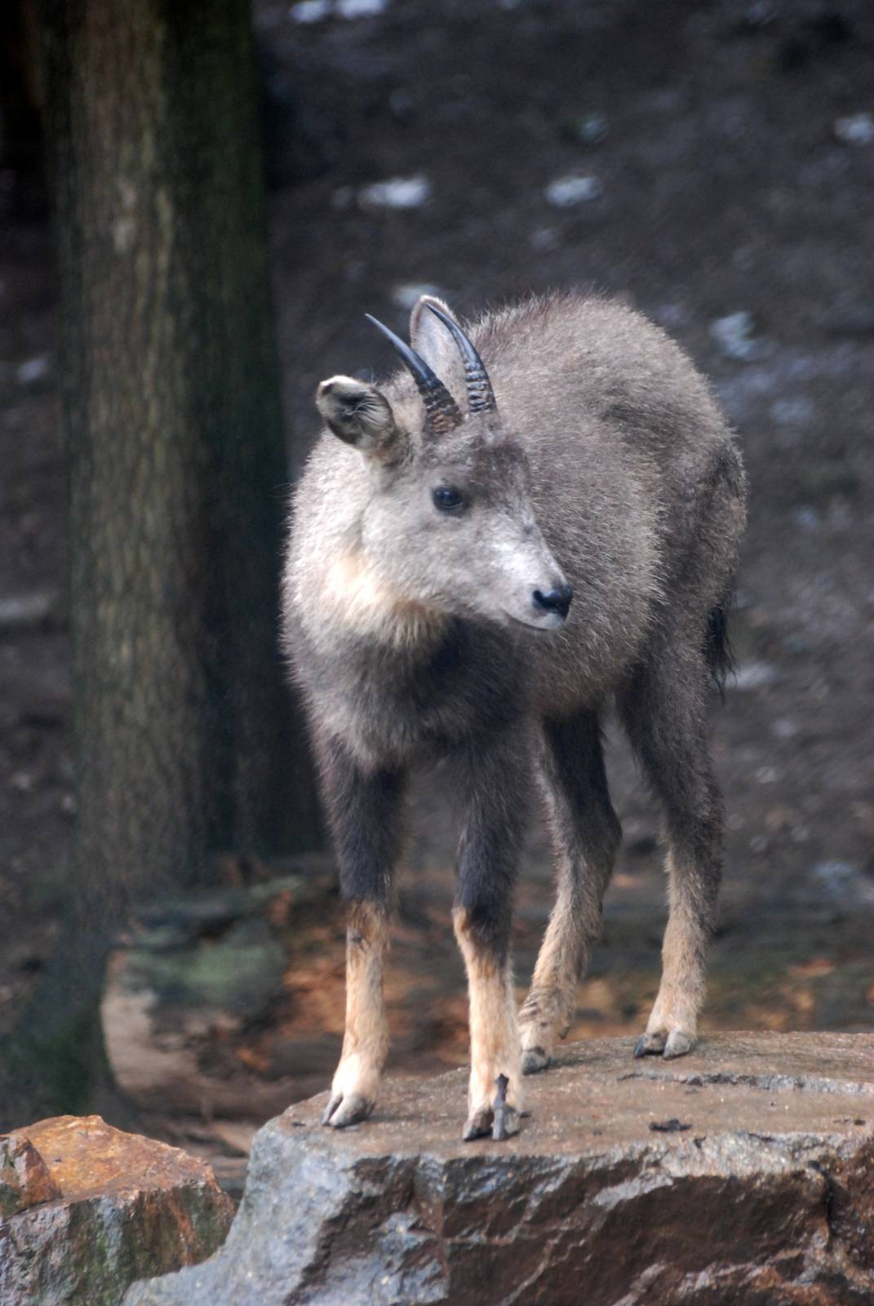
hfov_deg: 4.7
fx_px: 10621
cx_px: 437
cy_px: 653
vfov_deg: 7.0
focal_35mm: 292
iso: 1000
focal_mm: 195
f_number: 5
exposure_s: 1/60
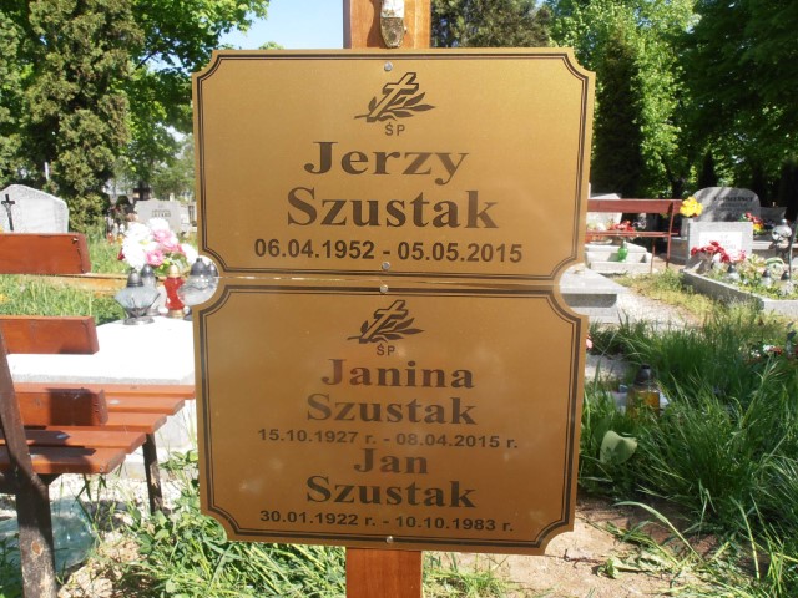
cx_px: 399
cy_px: 299
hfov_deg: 71.6
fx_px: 553
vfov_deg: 56.8
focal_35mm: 24
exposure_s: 1/100
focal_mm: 4.2
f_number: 7.9
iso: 80
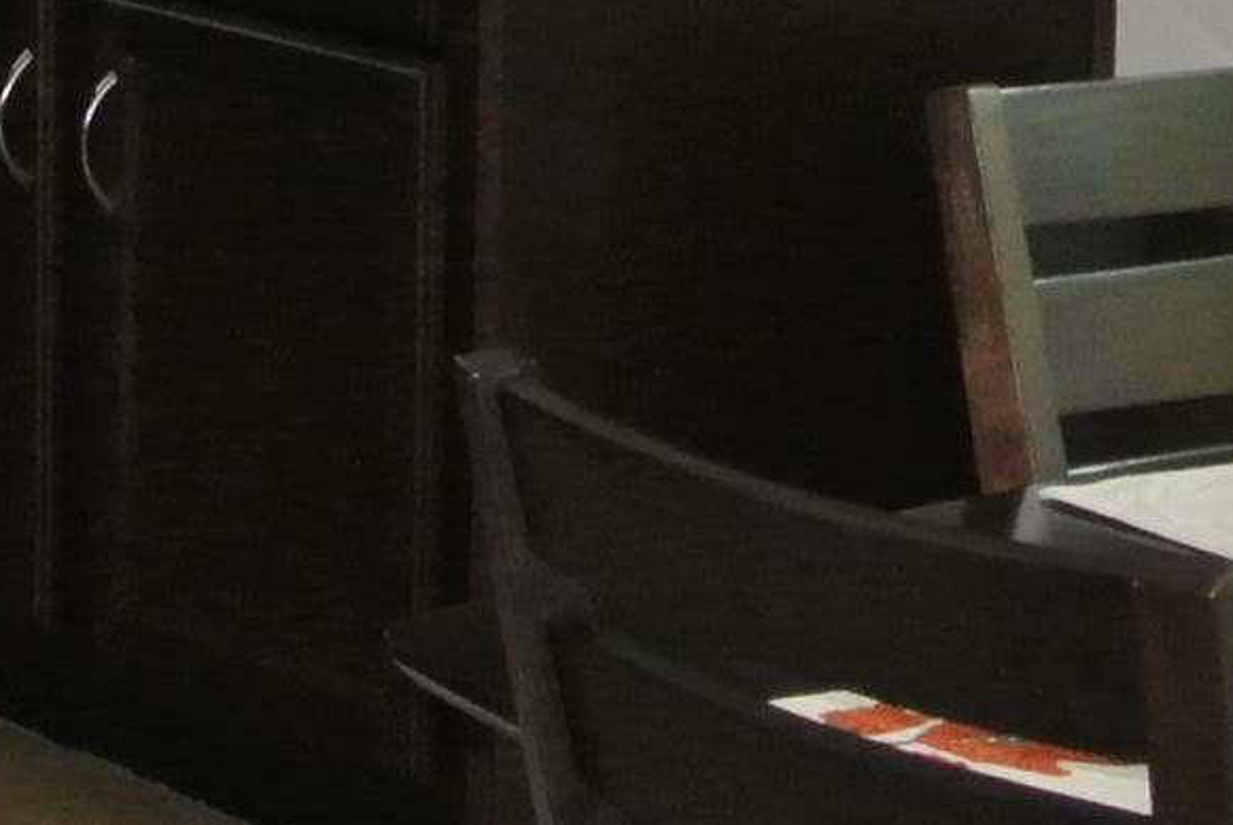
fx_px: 6378
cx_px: 439
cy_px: -528
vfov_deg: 7.2
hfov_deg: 11.0
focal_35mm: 186
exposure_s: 1/60
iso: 800
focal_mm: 13.6
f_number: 4
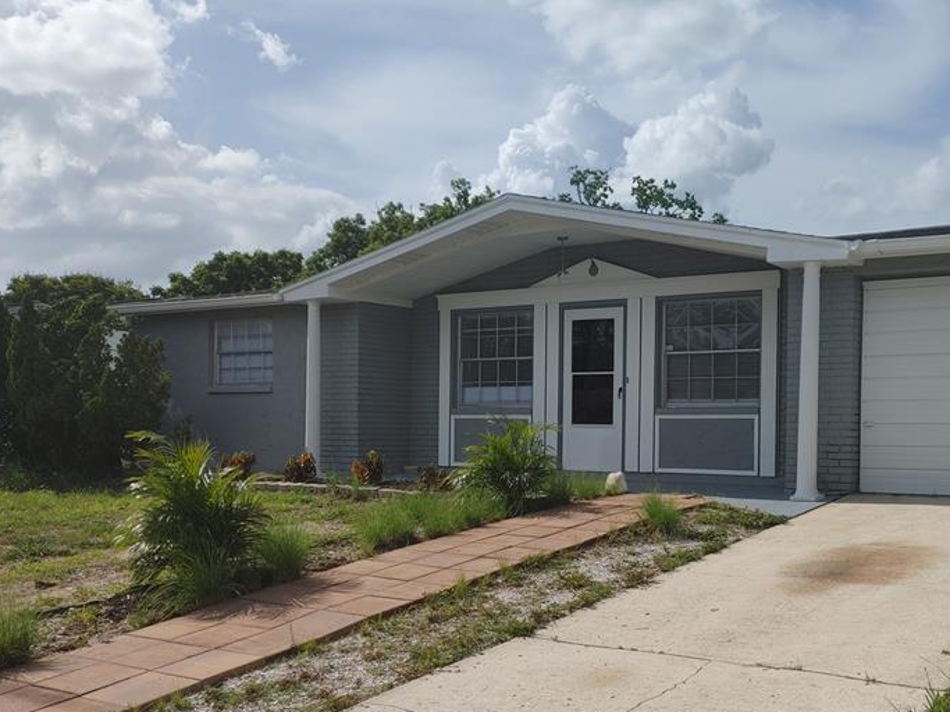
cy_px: 444
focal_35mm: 39
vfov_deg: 36.6
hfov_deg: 47.3
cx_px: 606
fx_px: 1070
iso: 50
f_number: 1.8
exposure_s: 1/4545
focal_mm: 5.58
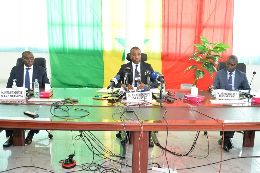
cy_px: 86
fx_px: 274
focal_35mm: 38
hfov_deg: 50.8
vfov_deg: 35.0
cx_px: 130
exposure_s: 1/100
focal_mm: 38
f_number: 5
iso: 4000
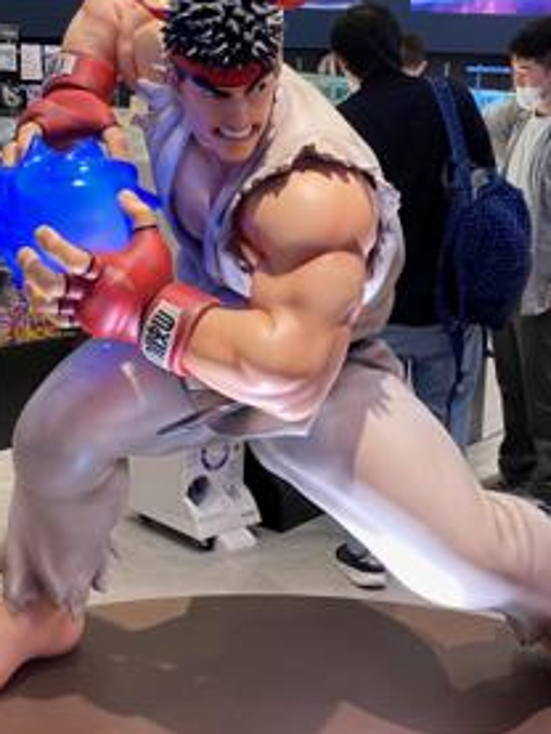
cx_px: 305
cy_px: 413
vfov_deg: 46.7
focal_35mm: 40
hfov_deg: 35.9
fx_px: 848
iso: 80
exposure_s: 1/50
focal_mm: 4.25
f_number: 1.8
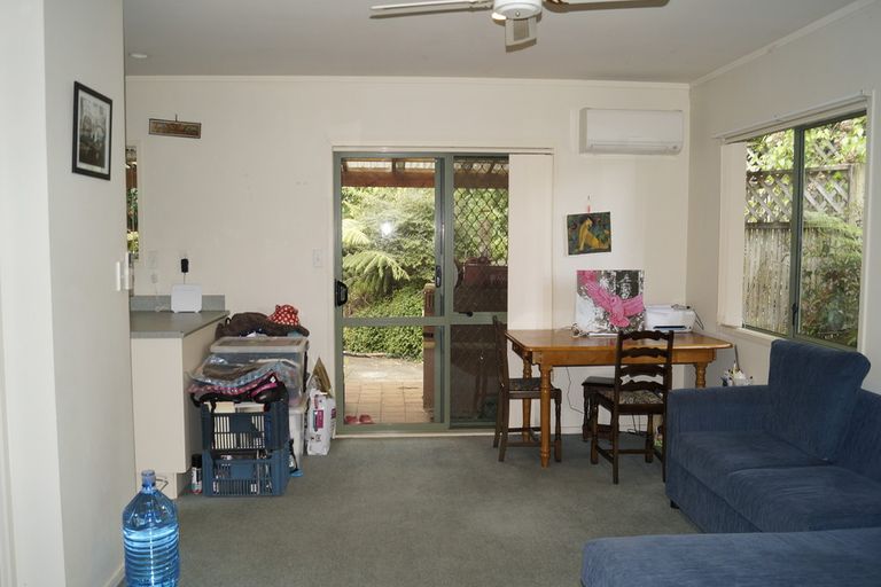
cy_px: 294
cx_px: 440
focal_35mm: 27
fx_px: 661
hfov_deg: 67.4
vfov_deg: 47.9
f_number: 4
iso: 320
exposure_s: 1/60
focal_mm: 18
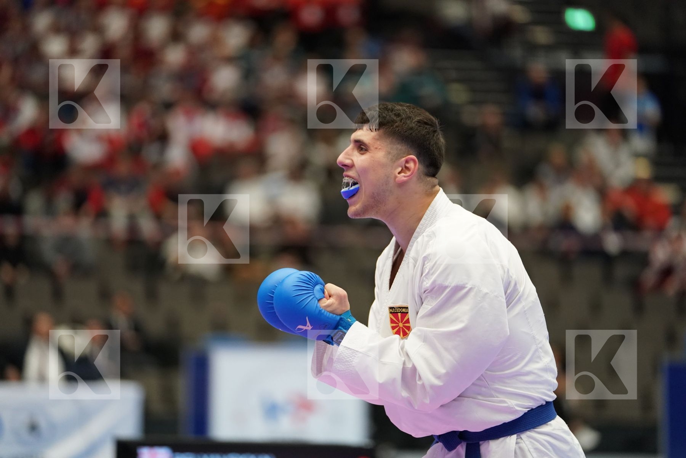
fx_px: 3296
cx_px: 343
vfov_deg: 7.9
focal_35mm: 173
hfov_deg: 11.9
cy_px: 229
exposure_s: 1/1000
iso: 3200
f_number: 2.8
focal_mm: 173
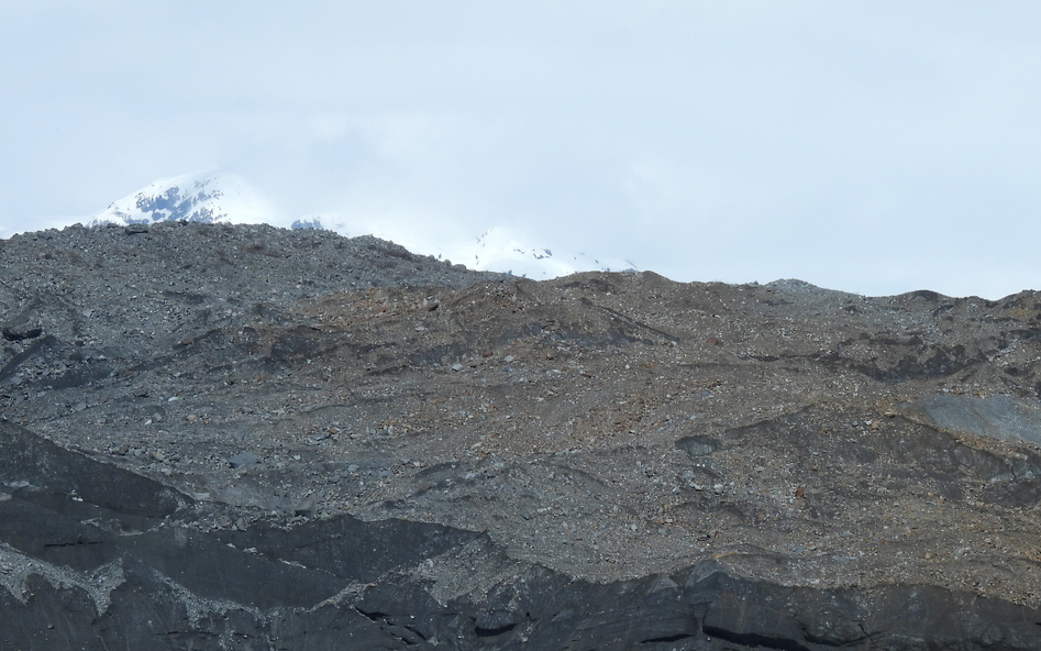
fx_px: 6100
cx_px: 598
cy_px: 417
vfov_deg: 6.1
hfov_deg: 9.8
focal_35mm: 215
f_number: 4.5
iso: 100
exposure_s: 1/2000
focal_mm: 26.8
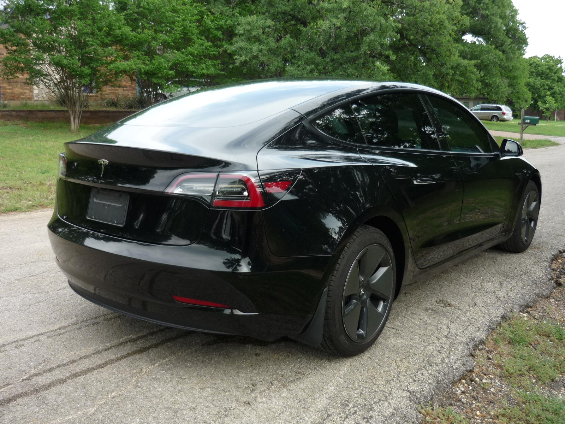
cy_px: 212
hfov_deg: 55.4
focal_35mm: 33
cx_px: 282
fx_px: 539
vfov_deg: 42.9
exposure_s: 1/250
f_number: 2.8
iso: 100
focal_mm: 5.5
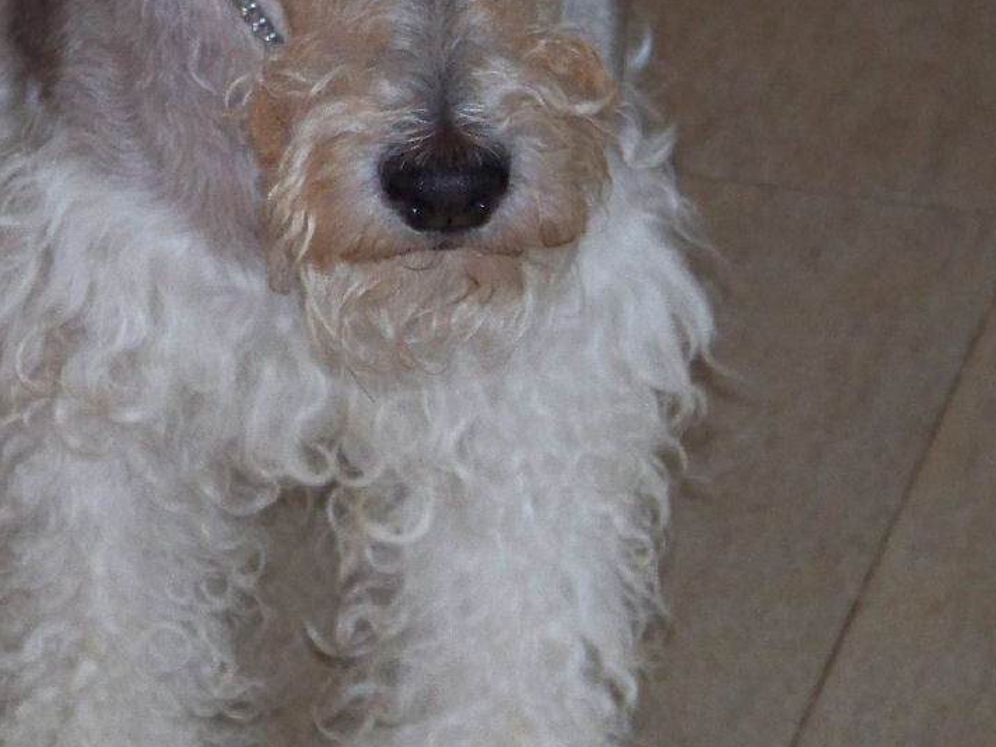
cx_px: 332
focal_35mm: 337
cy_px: 152
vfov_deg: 4.4
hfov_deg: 5.9
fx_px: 9696
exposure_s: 1/40
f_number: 3.6
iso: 200
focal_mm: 25.7
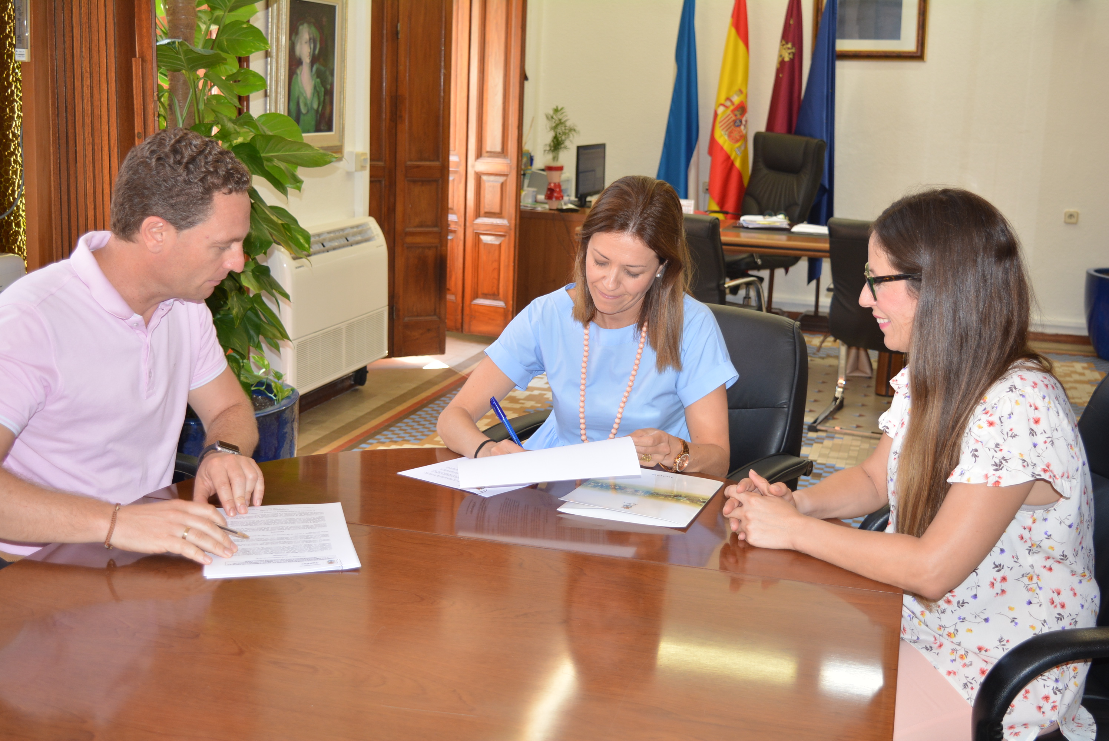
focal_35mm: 45
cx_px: 554
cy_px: 370
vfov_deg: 29.9
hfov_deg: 43.6
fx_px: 1387
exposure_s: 1/60
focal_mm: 30
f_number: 4.2
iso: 400
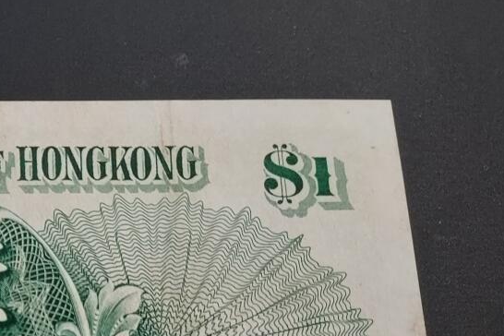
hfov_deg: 28.7
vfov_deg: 20.1
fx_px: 896
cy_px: 385
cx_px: -41
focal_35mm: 64
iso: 80
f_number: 1.8
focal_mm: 4.6
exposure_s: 1/50
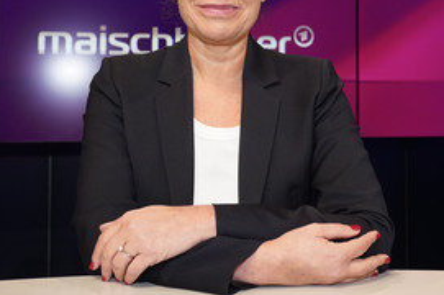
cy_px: 87
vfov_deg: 26.7
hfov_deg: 39.6
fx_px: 616
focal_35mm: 50
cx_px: 237
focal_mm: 30
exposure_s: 1/160
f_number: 5
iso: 2000
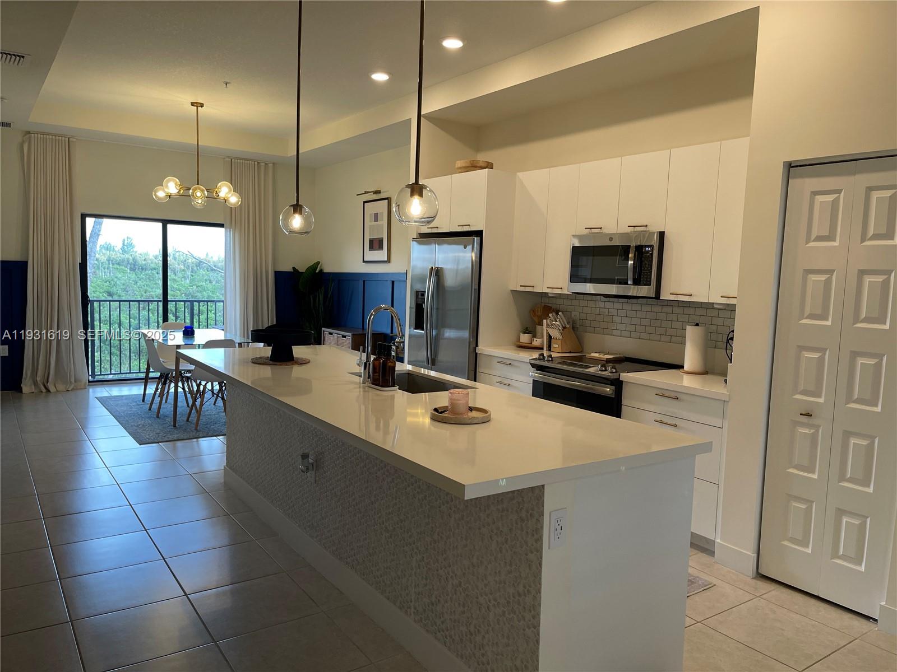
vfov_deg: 54.9
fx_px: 648
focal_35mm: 25
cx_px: 448
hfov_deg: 69.4
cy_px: 336
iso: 100
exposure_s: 1/120
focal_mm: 5.1
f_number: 1.6
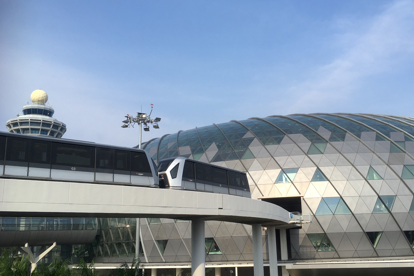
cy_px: 133
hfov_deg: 53.0
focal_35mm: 36
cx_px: 236
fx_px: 414
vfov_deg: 36.9
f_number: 2.2
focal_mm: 4.15
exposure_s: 1/292
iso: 25
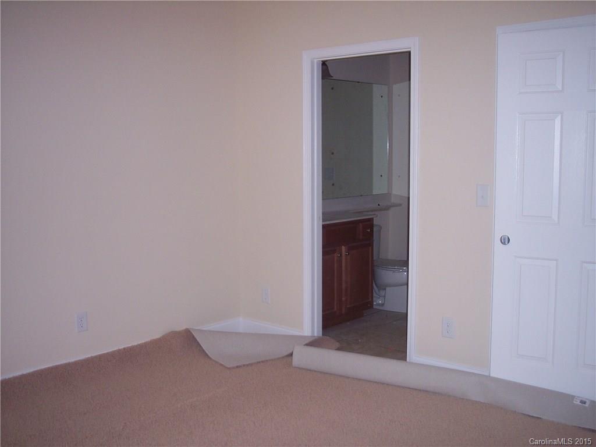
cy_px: 224
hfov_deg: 47.9
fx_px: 671
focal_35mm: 39
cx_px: 298
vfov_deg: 36.8
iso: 140
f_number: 2.8
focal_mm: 8
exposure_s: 1/60
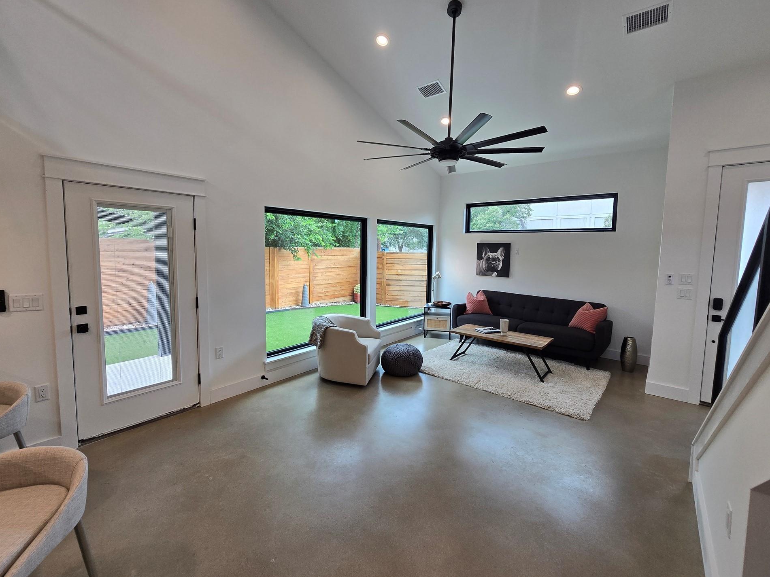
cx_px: 383
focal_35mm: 14
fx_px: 311
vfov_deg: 85.7
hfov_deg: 102.1
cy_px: 284
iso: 80
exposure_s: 1/120
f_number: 2.2
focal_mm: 2.2
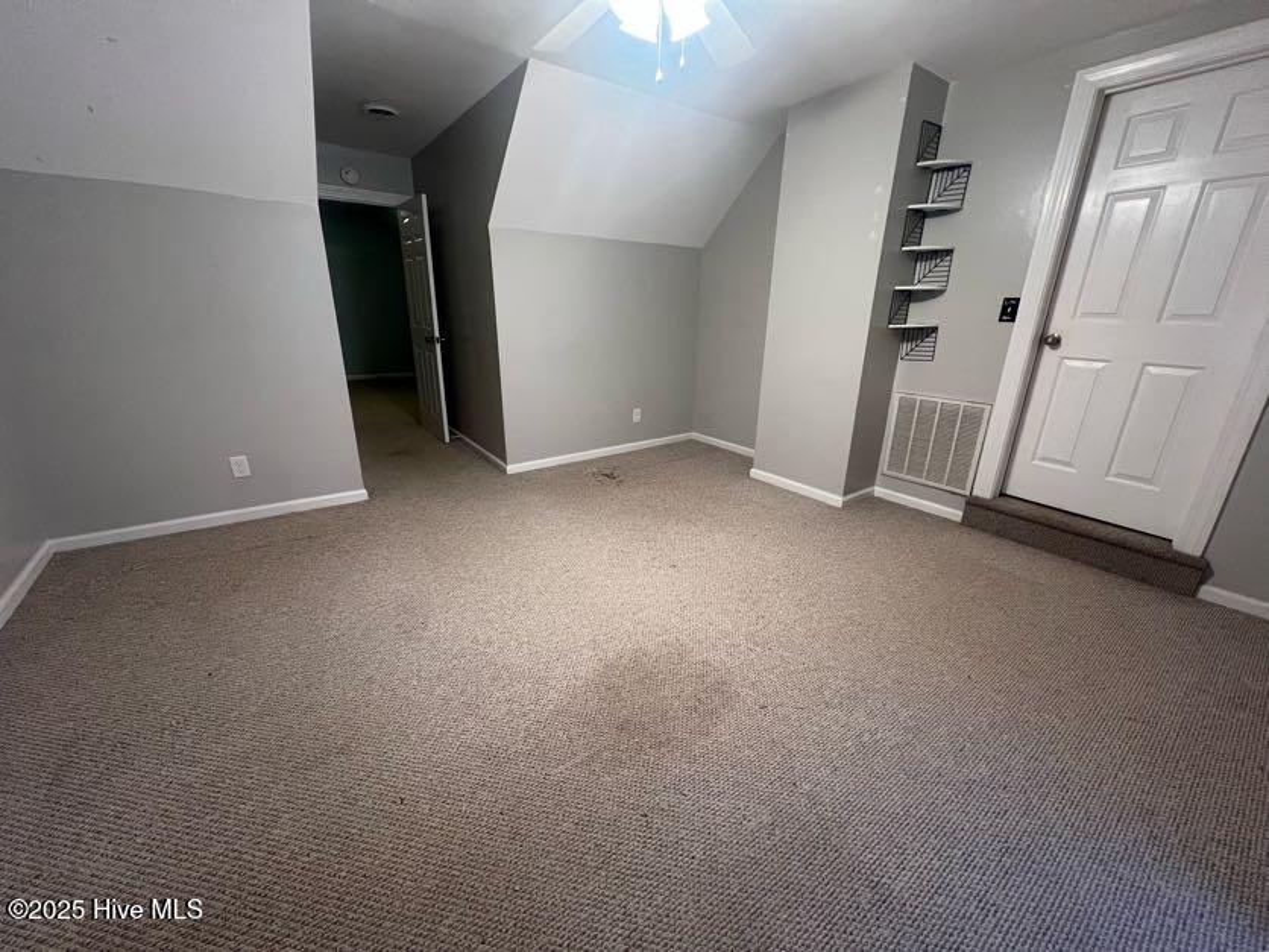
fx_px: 477
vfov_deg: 89.9
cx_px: 634
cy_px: 476
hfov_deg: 106.2
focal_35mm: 13
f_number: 1.8
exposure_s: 1/60
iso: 320
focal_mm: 1.57
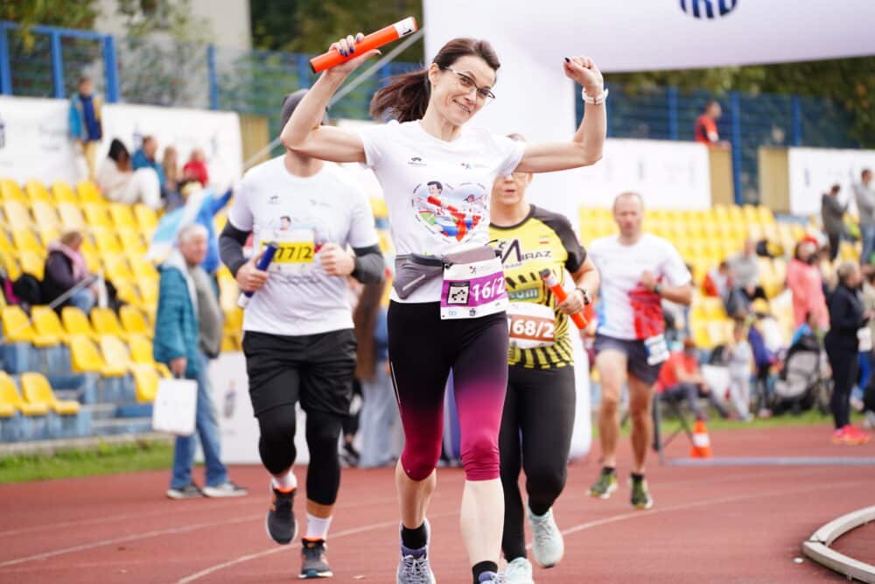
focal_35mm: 187
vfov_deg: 7.3
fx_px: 4545
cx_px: 438
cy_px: 292
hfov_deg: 11.0
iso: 800
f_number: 5.6
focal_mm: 187
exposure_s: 1/800
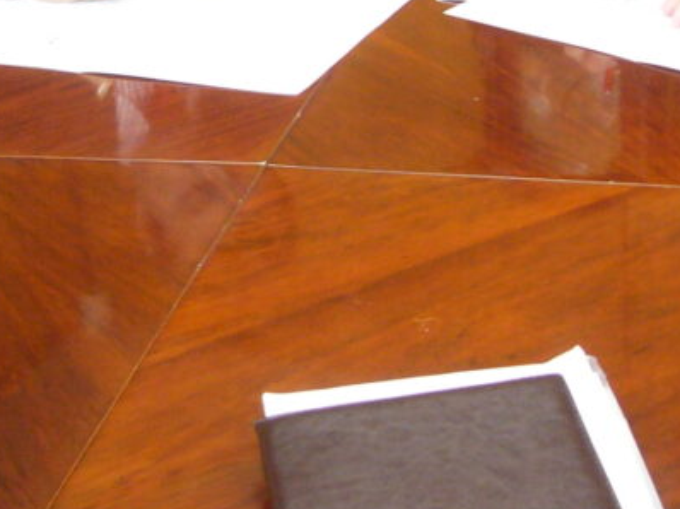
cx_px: 470
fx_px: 2179
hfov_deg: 17.7
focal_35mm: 111
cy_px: -58
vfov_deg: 13.1
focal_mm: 7.6
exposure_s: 1/20
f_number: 3.2
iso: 200
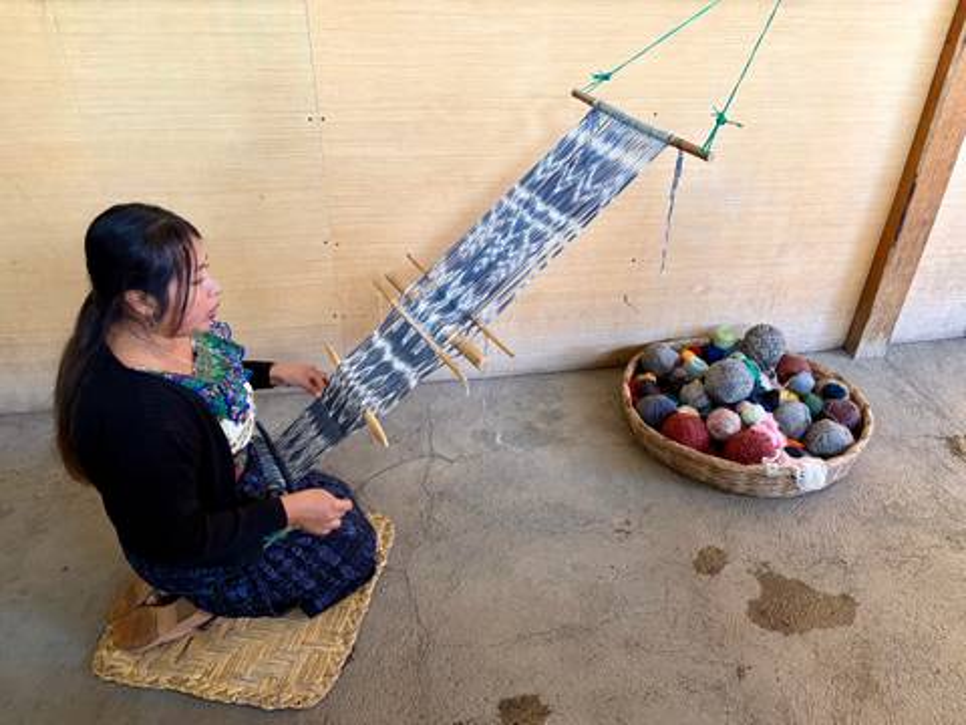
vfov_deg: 53.1
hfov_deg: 67.3
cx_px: 483
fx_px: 726
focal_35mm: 26
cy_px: 362
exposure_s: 1/60
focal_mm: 5.96
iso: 250
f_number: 1.6
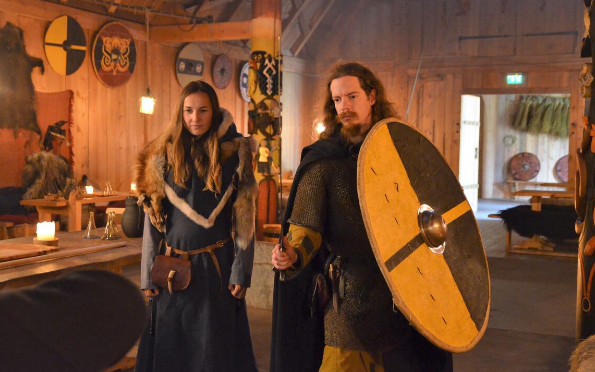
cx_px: 289
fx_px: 755
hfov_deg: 43.0
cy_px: 176
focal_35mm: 47
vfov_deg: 27.7
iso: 3200
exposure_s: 1/20
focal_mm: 29
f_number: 2.8
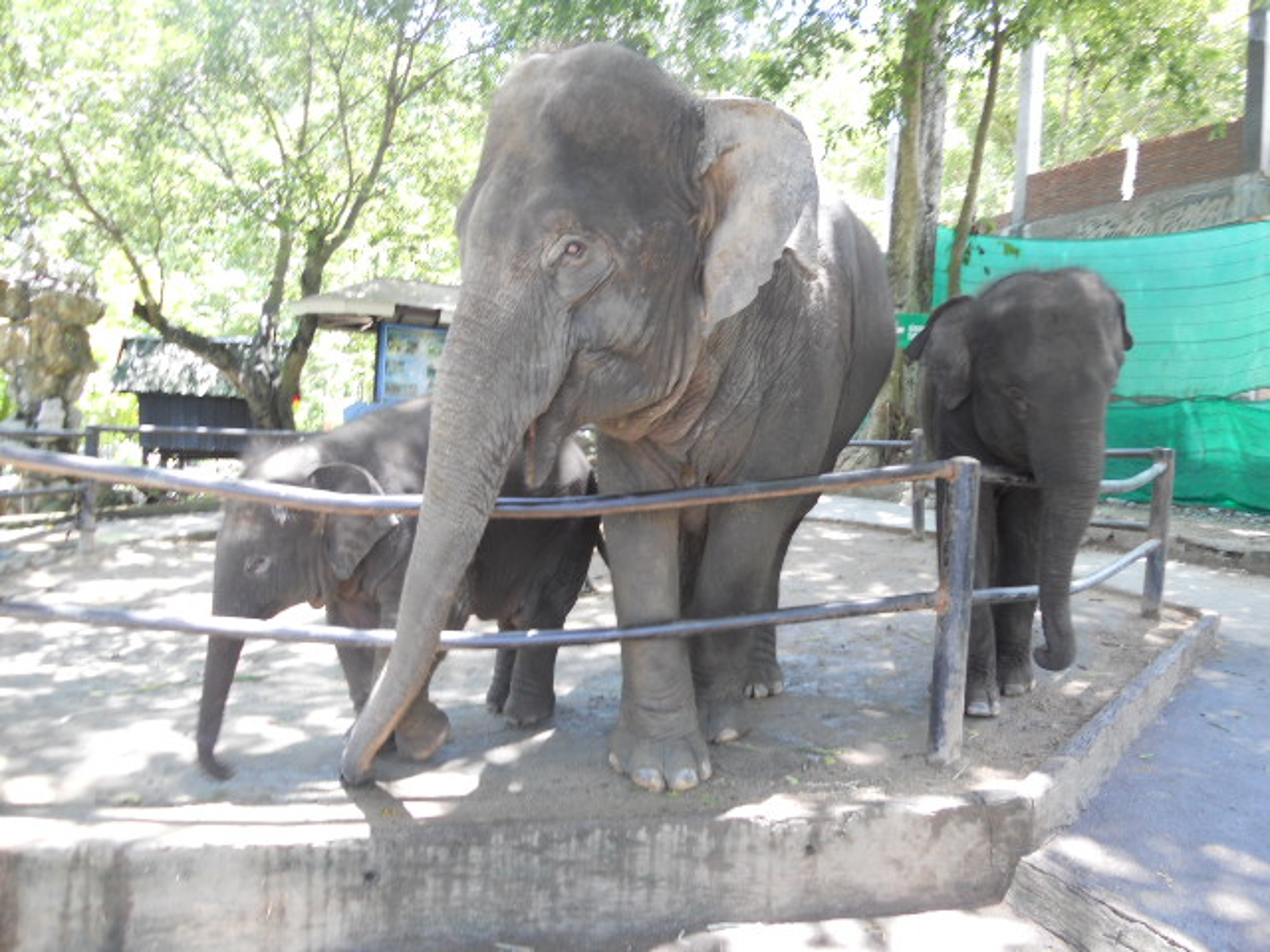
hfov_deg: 65.3
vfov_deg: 51.4
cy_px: 476
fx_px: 991
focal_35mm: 27
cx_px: 635
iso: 80
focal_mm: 4.9
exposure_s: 1/30
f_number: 3.2
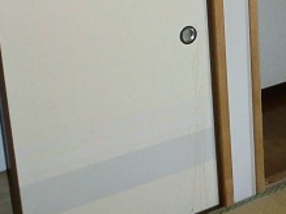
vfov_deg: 18.4
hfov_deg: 24.4
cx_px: 294
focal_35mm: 76
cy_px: -40
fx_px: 628
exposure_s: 1/60
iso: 400
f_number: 2.6
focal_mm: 4.65
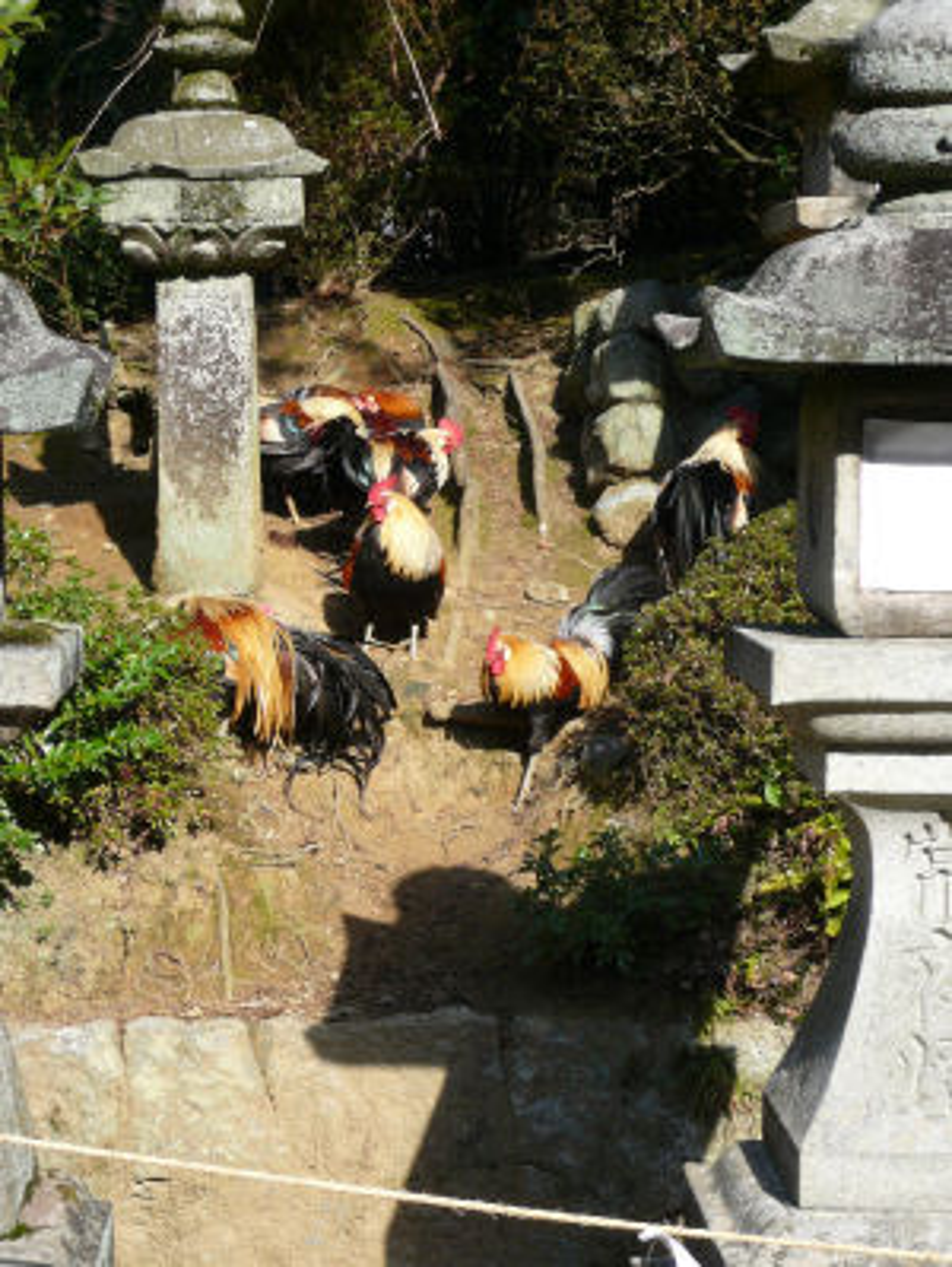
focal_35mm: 93
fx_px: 3405
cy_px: 634
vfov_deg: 21.1
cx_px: 476
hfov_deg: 15.9
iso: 100
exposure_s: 1/250
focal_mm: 15.5
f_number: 5.3
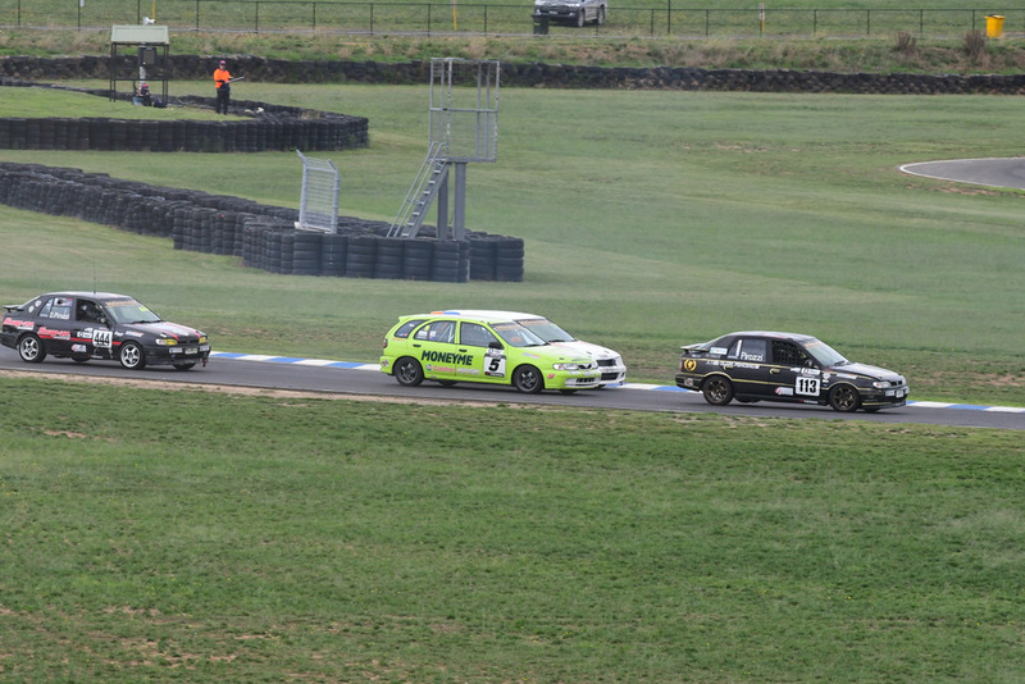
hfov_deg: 4.6
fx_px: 12816
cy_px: 342
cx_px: 512
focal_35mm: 450
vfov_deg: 3.1
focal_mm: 300
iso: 800
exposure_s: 1/640
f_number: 11
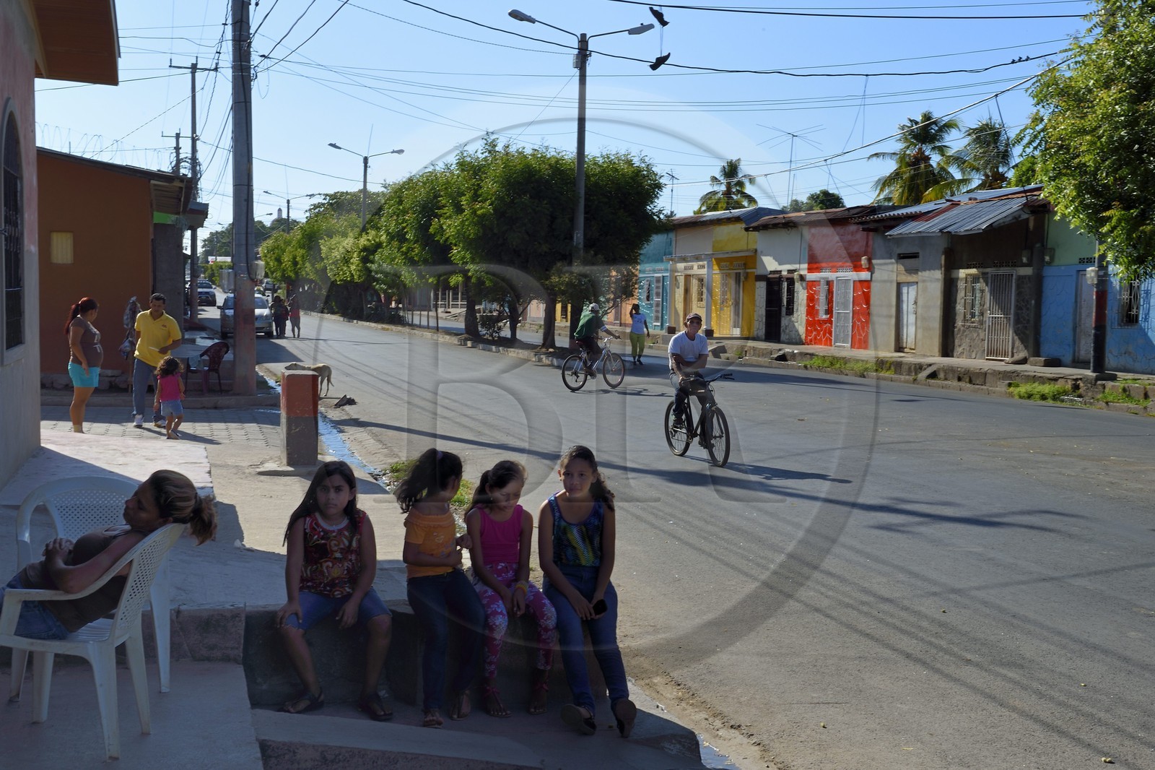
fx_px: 1347
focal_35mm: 42
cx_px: 578
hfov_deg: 46.4
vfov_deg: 31.9
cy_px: 385
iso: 200
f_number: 22
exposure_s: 1/60
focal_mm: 42
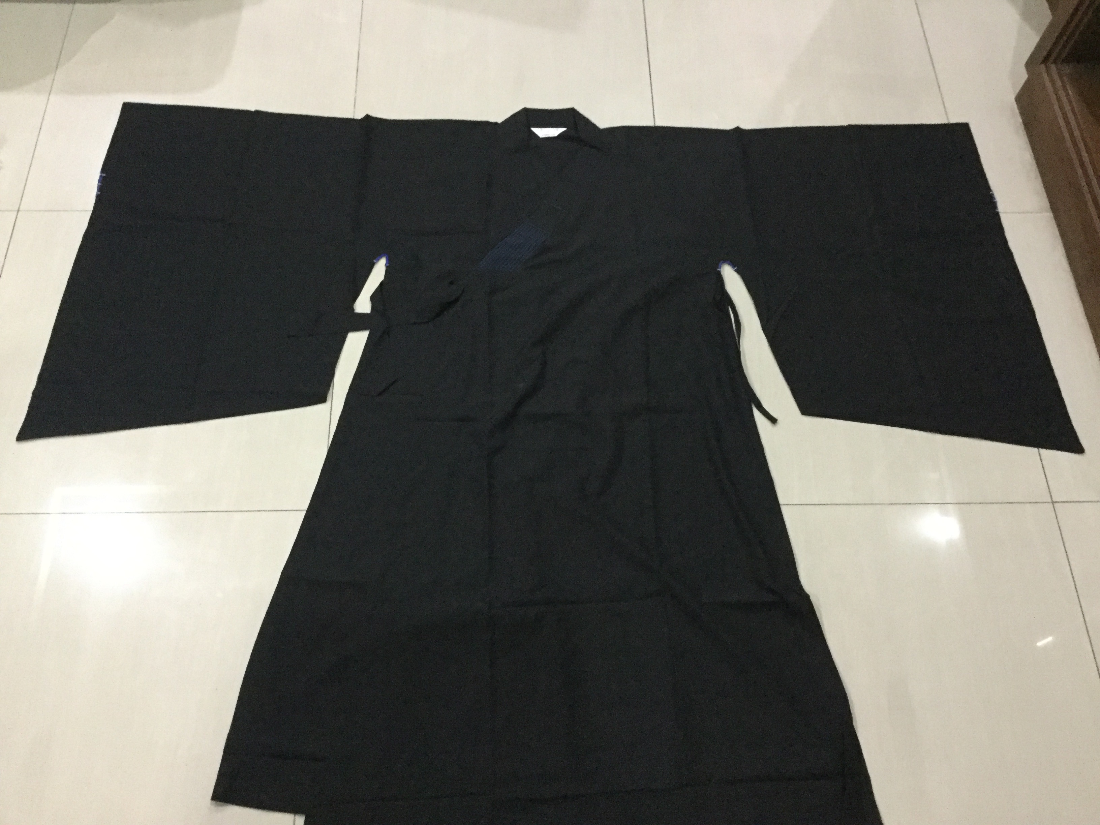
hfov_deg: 58.4
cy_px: 412
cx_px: 550
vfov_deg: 45.4
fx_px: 985
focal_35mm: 31
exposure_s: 1/17
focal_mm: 3.3
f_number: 2.4
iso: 800
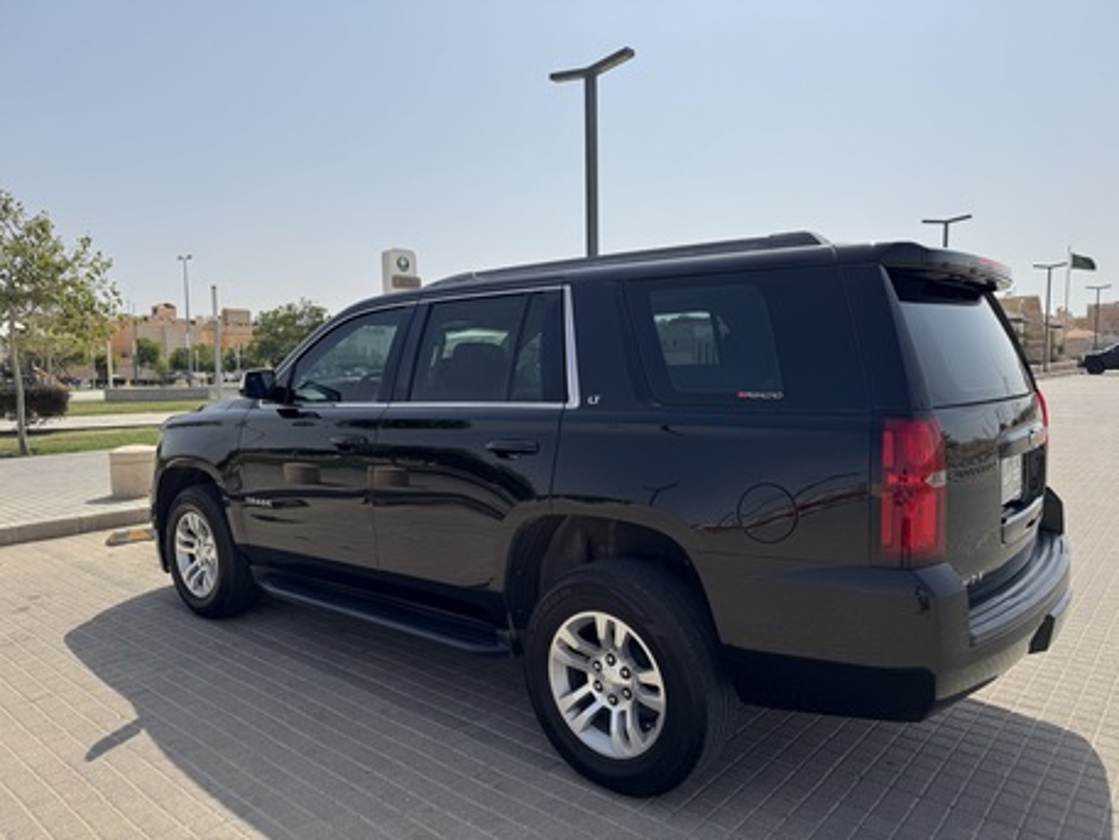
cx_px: 560
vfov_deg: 56.8
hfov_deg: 71.6
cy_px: 420
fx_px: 776
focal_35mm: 24
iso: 80
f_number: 1.78
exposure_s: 1/7937
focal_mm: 6.76
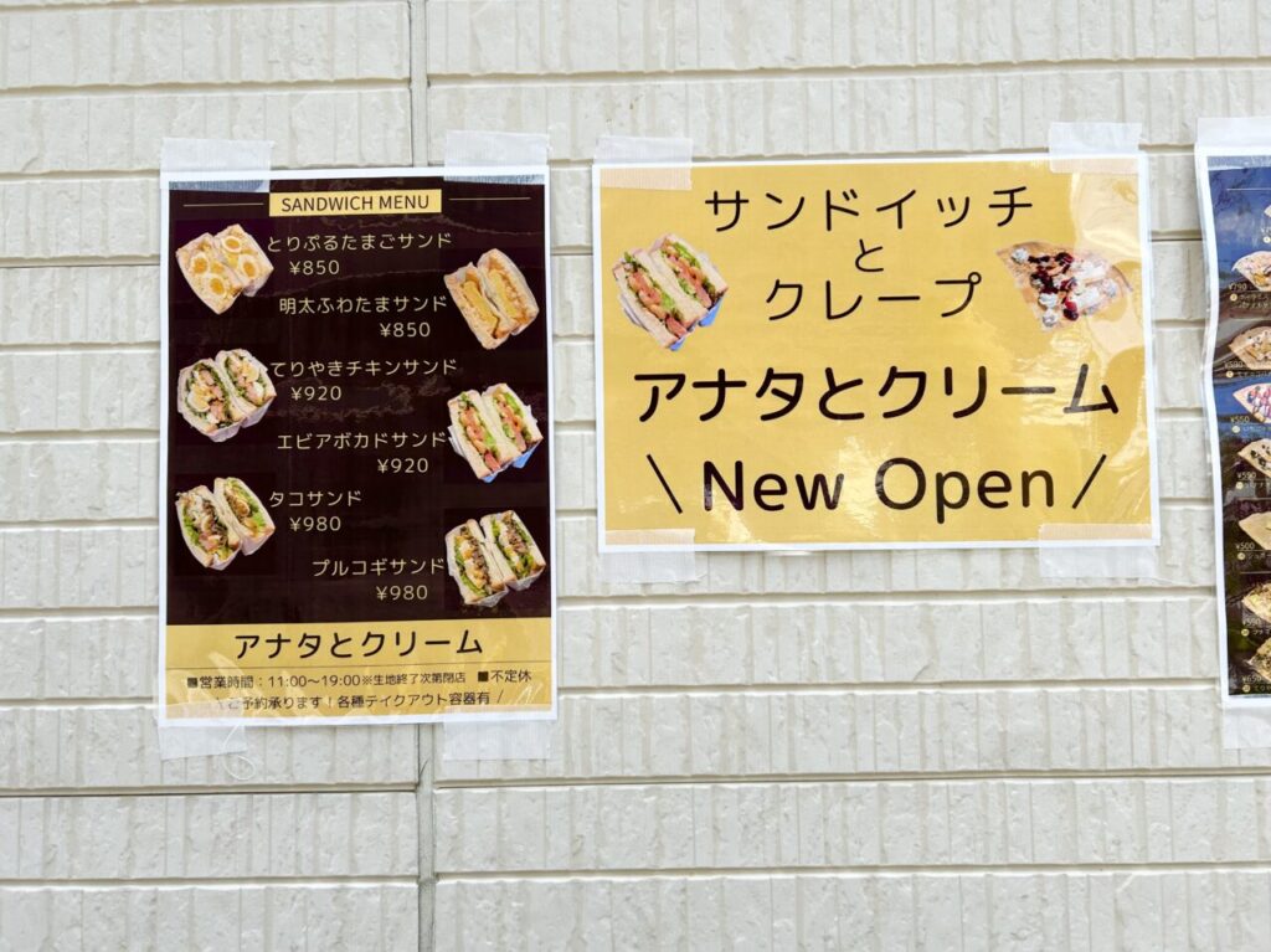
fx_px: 954
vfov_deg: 53.0
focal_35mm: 26
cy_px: 476
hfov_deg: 67.3
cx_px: 636
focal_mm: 5.7
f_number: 1.5
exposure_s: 1/853
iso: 50
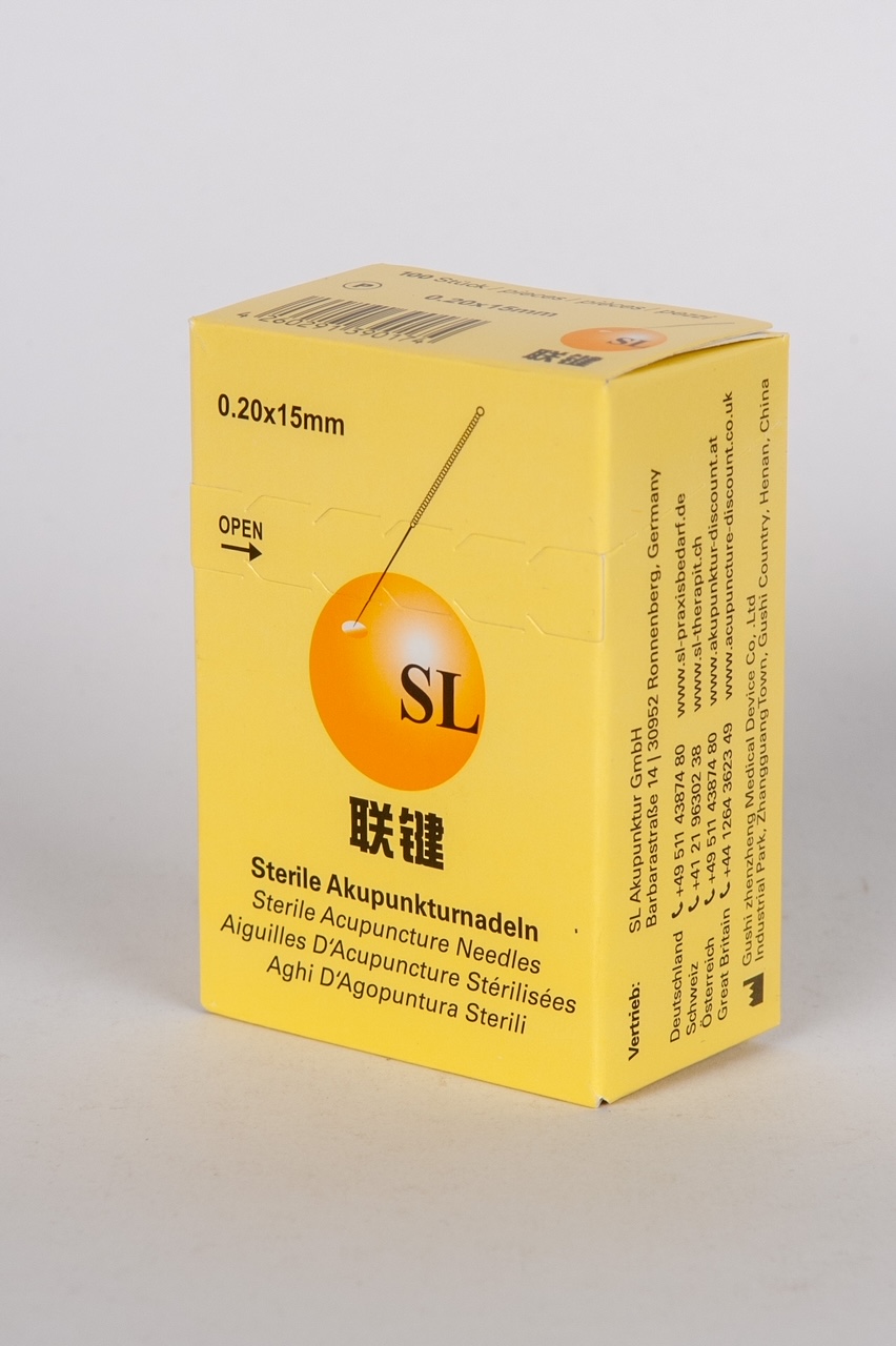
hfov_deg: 18.2
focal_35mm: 75
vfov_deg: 27.0
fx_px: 2803
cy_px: 673
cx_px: 448
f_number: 8
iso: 100
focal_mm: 50
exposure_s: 1/125
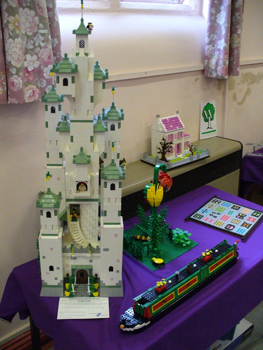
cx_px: 132
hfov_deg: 38.7
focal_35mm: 37
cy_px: 175
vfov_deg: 50.1
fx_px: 375
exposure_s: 1/60
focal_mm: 6.1
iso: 400
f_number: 2.8
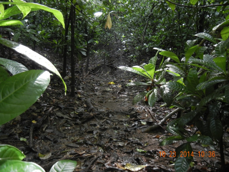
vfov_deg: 46.8
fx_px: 198
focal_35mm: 30
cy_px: 86
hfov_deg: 60.0
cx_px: 114
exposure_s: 1/15.7
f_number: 3.5
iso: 400
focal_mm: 5.4
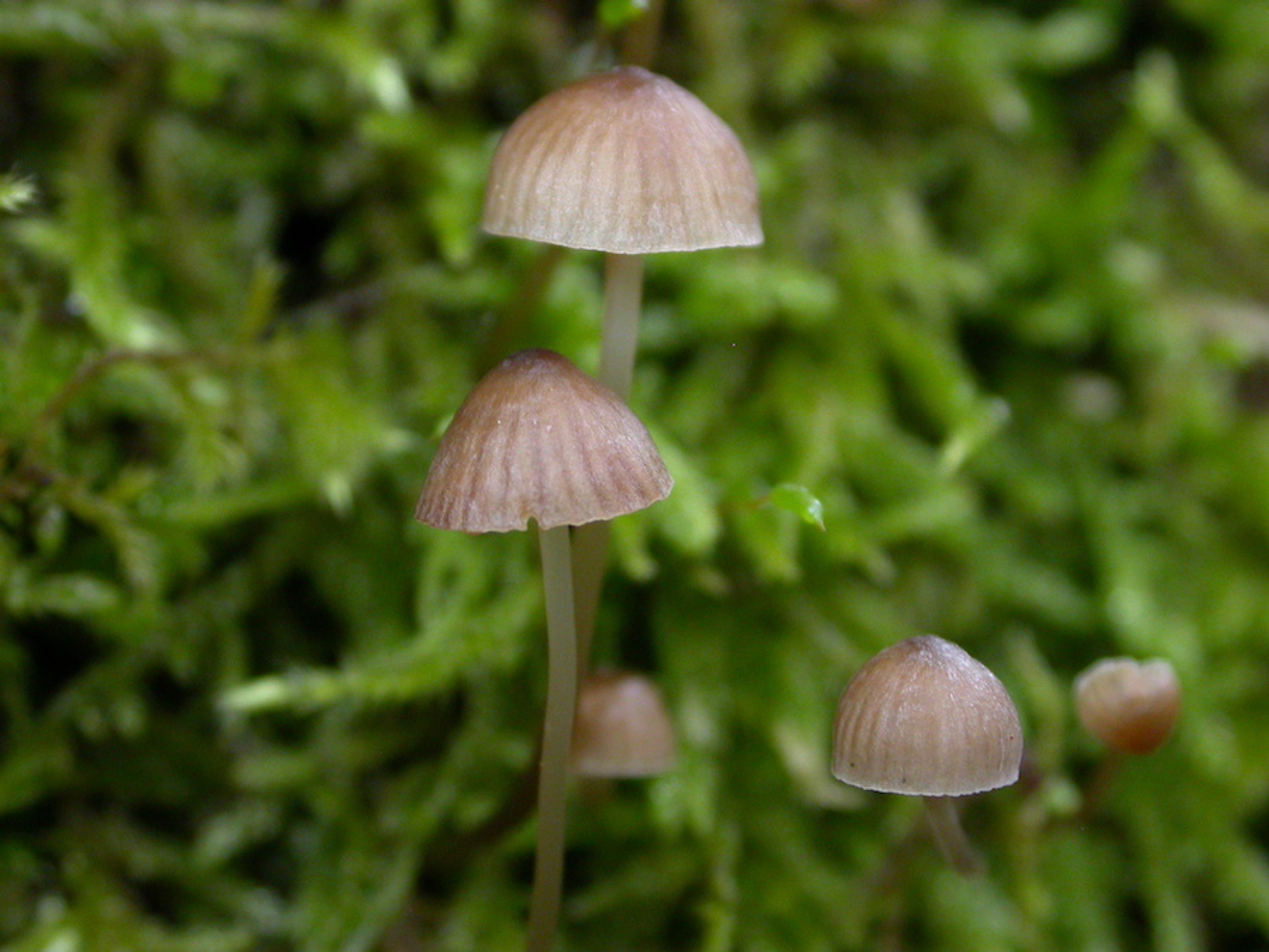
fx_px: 3043
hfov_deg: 23.6
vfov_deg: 17.8
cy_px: 476
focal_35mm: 83
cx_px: 634
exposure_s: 1/57.2
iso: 200
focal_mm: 17.3
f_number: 3.6
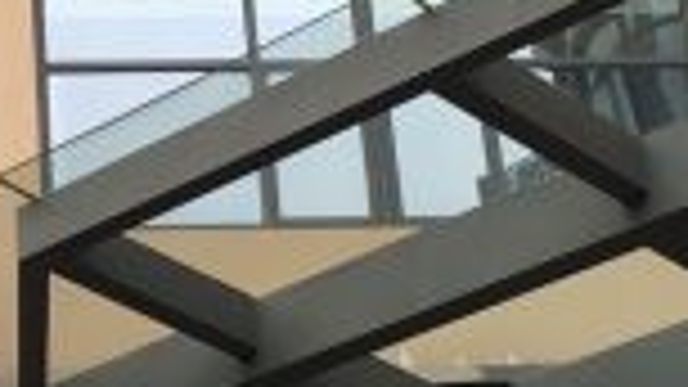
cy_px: 200
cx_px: -76
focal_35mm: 145
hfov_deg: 14.5
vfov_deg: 8.4
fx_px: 2645
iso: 32
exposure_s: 1/100
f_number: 2.2
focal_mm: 4.15
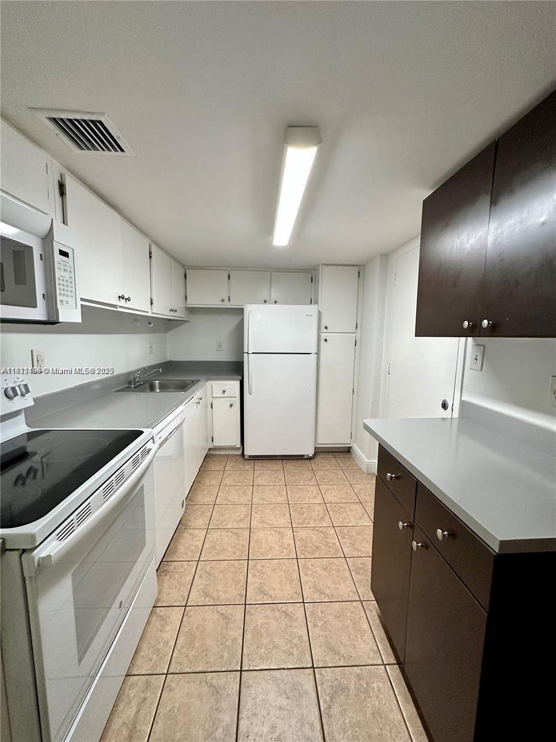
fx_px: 300
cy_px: 371
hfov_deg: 85.7
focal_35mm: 14
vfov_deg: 102.1
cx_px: 278
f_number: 2.2
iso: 200
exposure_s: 1/120
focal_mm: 2.22
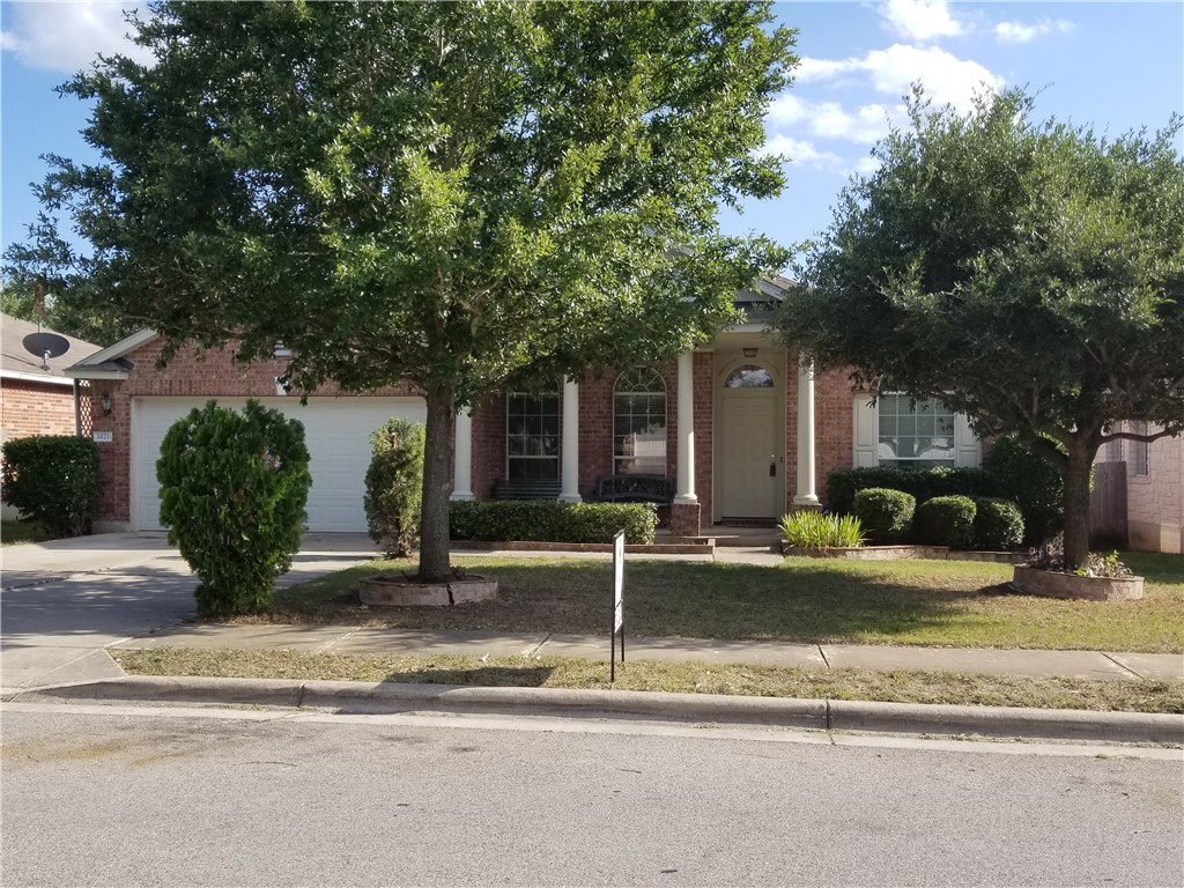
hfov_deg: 67.3
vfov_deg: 53.1
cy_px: 444
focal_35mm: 26
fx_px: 889
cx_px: 592
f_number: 1.7
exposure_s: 1/1645
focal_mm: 4.25
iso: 50
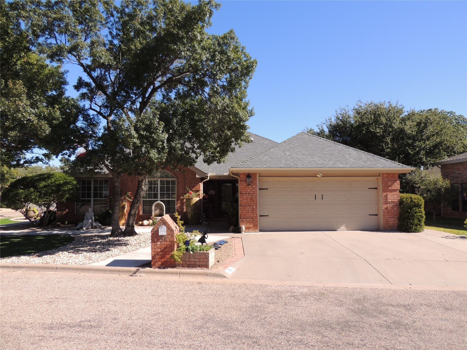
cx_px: 234
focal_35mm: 24
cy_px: 175
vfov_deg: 56.8
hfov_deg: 71.6
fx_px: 324
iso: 100
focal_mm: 4.3
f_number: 3
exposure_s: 1/800
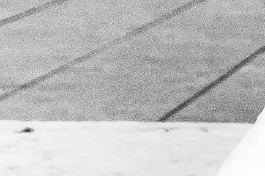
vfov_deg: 3.4
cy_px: 73
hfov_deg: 5.0
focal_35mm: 399
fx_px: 2935
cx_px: 604
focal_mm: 48
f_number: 8
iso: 200
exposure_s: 1/1000
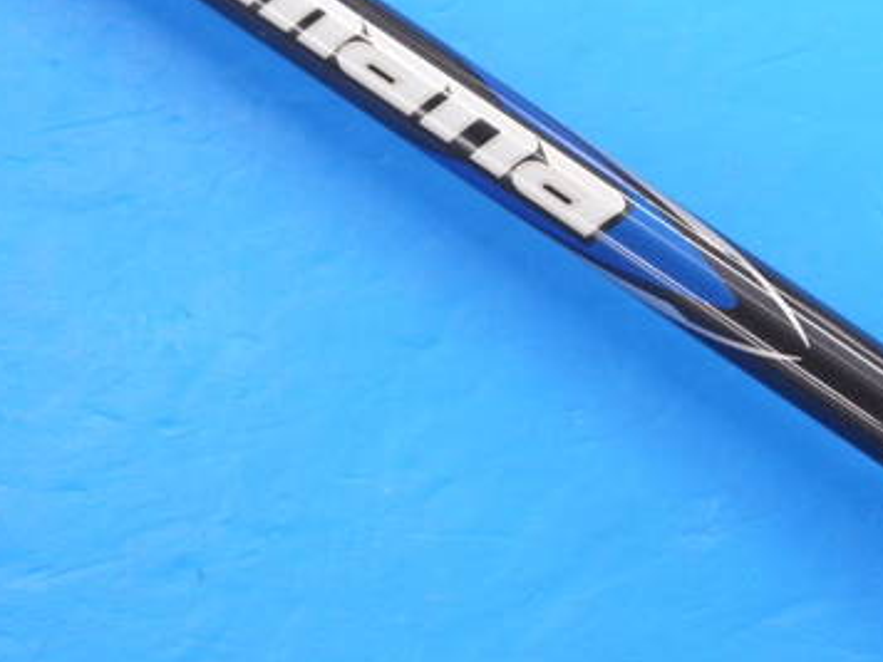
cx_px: 583
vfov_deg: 9.8
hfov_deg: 13.1
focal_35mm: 151
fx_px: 3852
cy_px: 131
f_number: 5.6
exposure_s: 1/80
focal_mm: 42
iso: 640
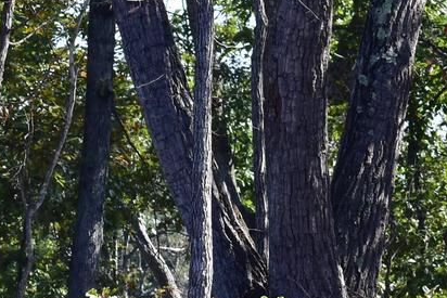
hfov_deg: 3.9
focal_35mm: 522
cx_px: 391
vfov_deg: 2.6
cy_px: -307
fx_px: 6483
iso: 500
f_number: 6.3
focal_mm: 70
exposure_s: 1/800
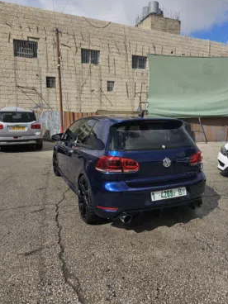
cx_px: 123
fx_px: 220
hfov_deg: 54.8
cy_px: 140
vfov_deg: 69.3
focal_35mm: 25
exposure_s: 1/1433
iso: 16
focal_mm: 6.3
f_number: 1.7
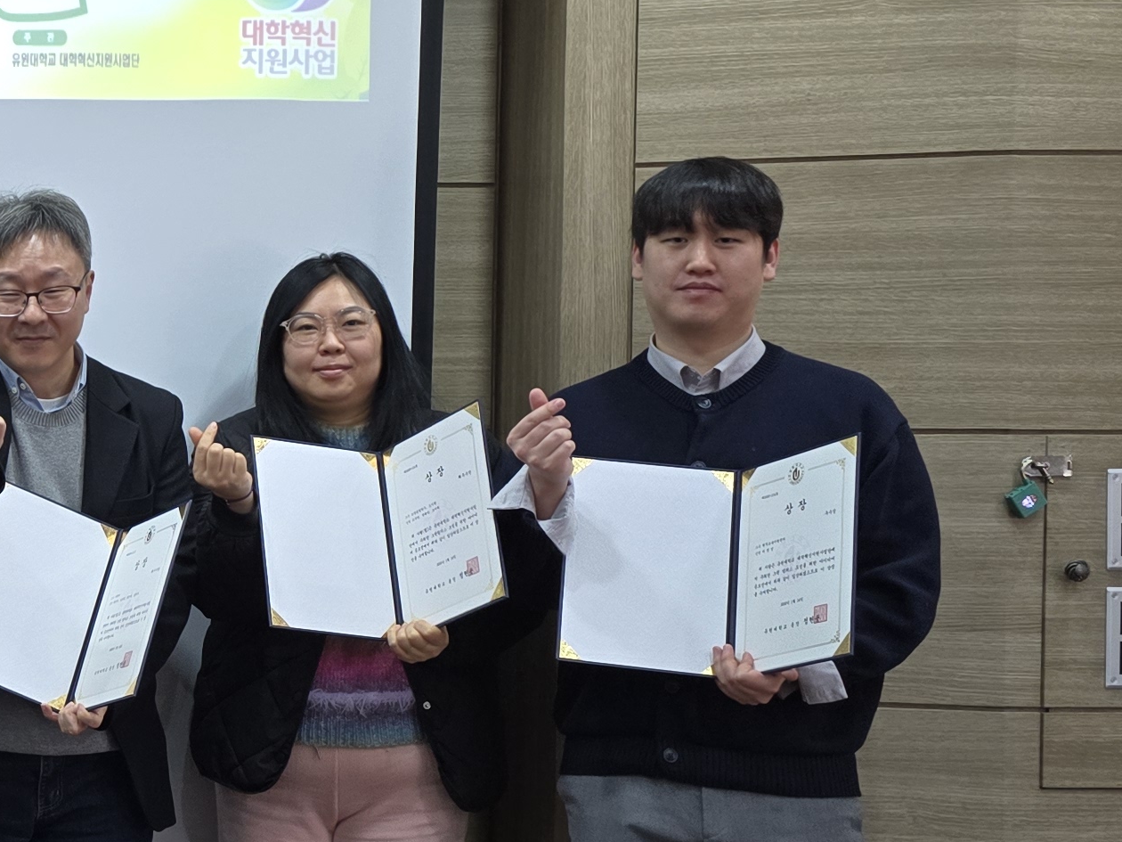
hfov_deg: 23.4
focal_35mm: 73
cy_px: 507
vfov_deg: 20.1
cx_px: -367
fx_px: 2366
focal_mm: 6.3
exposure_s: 1/120
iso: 320
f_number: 1.7
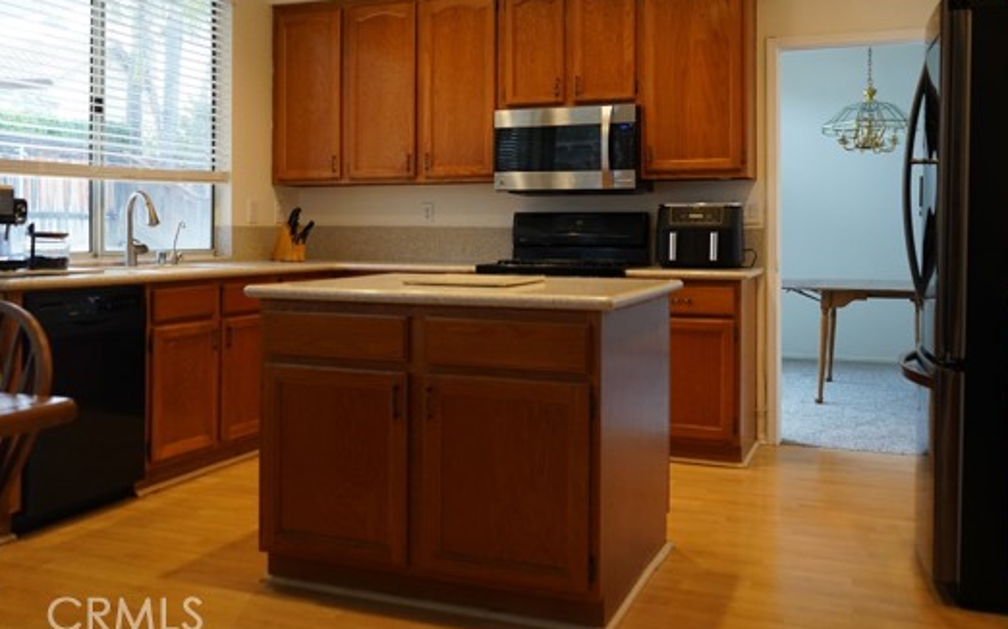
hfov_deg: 55.3
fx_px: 961
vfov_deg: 36.0
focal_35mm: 35
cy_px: 231
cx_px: 475
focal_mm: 28
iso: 3200
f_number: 3.5
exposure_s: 1/160
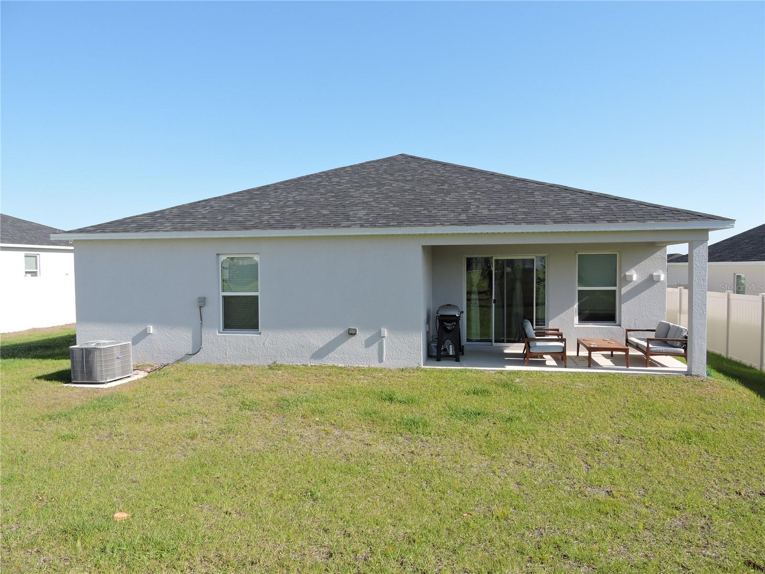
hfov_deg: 71.6
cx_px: 382
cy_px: 287
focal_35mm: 24
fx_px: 530
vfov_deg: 56.8
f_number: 3.3
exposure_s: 1/800
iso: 100
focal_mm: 4.3
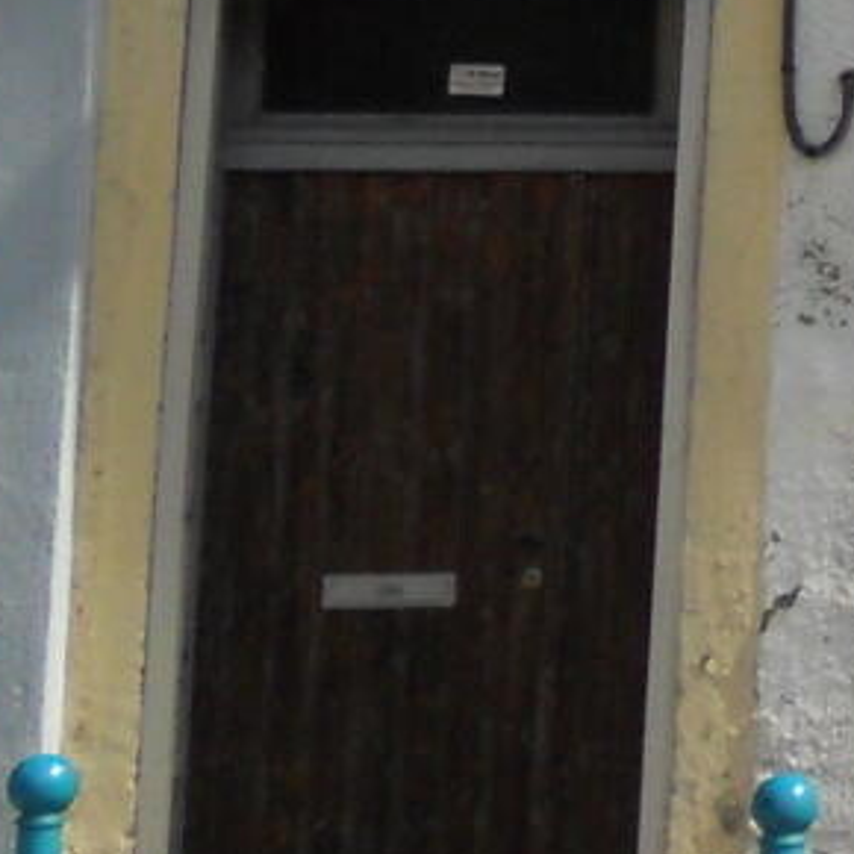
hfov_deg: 7.8
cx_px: 2736
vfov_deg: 9.2
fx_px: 5219
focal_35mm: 187
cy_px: -236
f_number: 3.5
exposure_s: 1/1000
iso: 80
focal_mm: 5.8
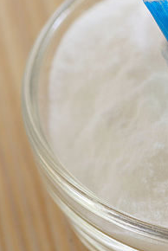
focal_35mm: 271
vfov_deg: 7.6
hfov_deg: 5.1
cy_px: 44
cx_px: 166
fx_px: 1892
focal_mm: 105
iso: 200
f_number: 11
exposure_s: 1/6
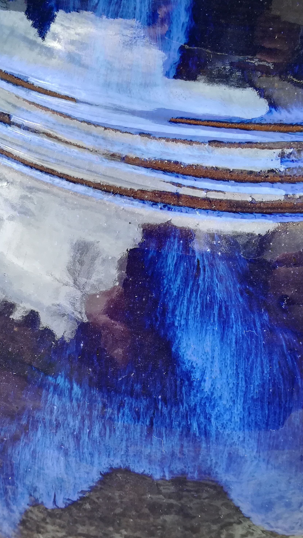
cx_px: 79
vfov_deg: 52.8
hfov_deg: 30.7
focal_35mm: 38
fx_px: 543
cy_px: 269
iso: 80
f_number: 2.2
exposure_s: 1/100
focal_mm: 3.83
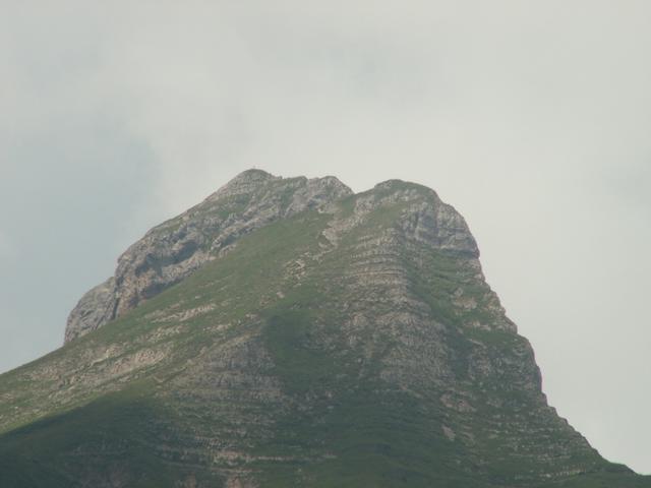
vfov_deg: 3.5
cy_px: 244
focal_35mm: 420
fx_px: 7899
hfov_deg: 4.7
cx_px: 326
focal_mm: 69.45
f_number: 7.1
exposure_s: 1/250
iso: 50
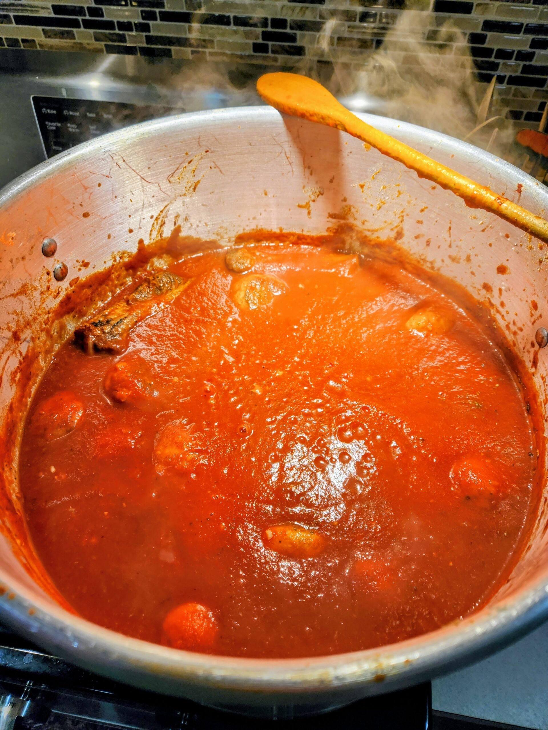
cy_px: 365
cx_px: 274
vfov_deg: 73.9
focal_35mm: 23
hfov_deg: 58.9
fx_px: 485
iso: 20
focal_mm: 5.4
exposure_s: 1/120
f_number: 1.8
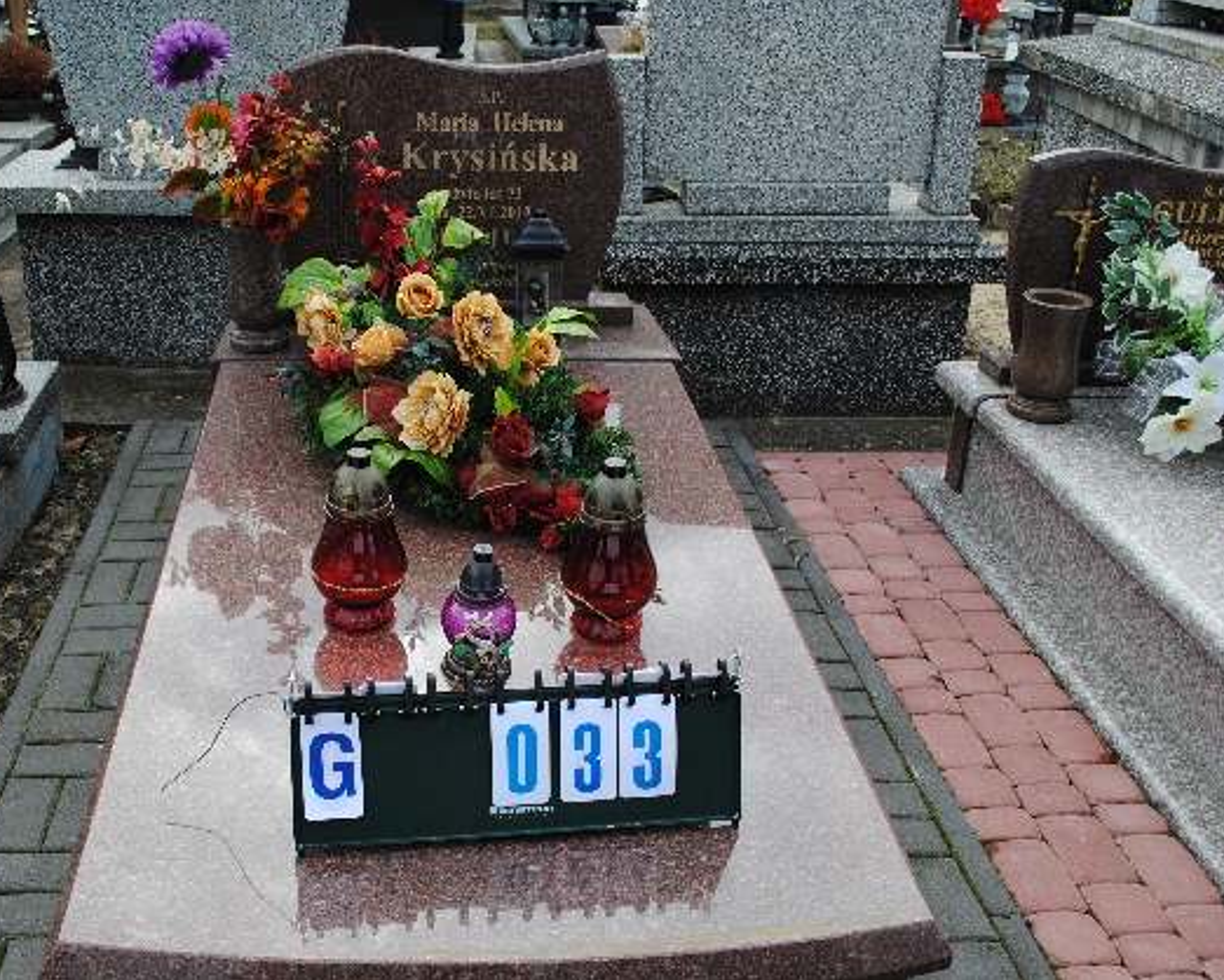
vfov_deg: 39.2
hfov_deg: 47.7
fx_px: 1377
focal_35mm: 38
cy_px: 483
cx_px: 492
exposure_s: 1/160
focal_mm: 22
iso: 100
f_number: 6.3
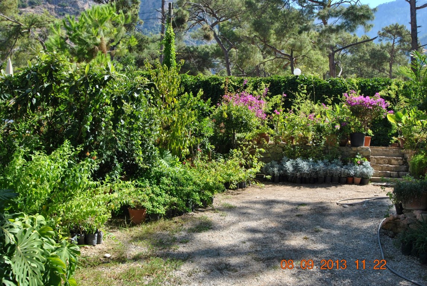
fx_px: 428
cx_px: 214
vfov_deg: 37.0
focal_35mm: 36
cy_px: 143
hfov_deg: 53.1
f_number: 6.3
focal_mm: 24
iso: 100
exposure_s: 1/160
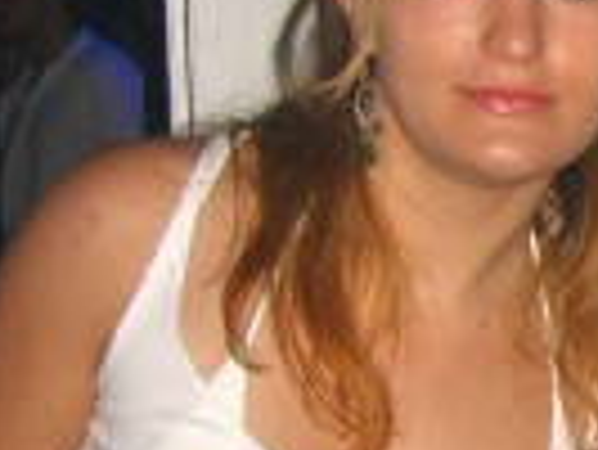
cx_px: 1034
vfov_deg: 8.6
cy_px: 549
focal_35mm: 171
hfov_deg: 10.9
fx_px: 2957
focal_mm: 7.9
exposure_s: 1/60
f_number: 2.8
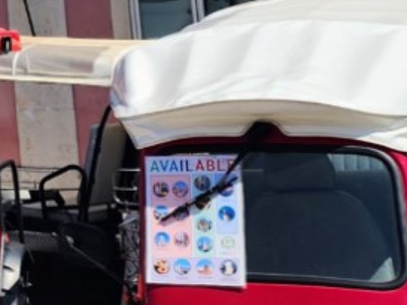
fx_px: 1388
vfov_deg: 11.8
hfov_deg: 13.8
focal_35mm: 118
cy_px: -213
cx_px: -440
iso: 12
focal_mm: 6.4
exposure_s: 1/1016
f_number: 1.8
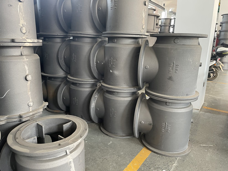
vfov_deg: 53.1
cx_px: 114
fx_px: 171
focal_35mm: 26
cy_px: 86
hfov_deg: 67.3
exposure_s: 1/60
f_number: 1.6
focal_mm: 4.2
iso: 160
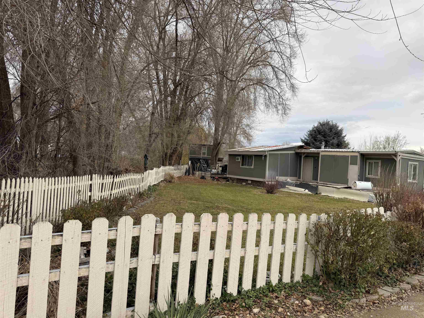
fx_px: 294
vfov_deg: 56.8
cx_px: 212
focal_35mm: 24
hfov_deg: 71.6
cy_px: 159
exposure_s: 1/532
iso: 80
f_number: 1.78
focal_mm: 6.76
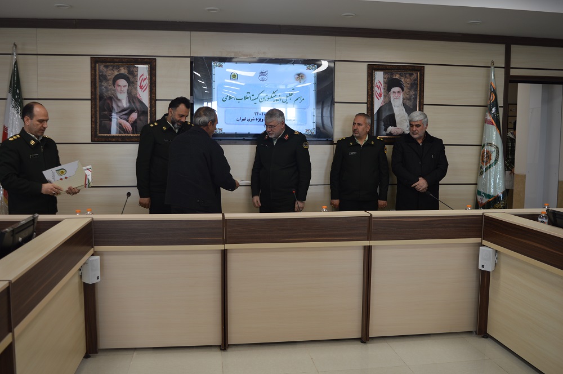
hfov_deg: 57.3
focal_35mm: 33
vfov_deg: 39.9
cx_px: 282
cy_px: 187
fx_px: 515
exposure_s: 1/40
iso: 100
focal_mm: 22
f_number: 4
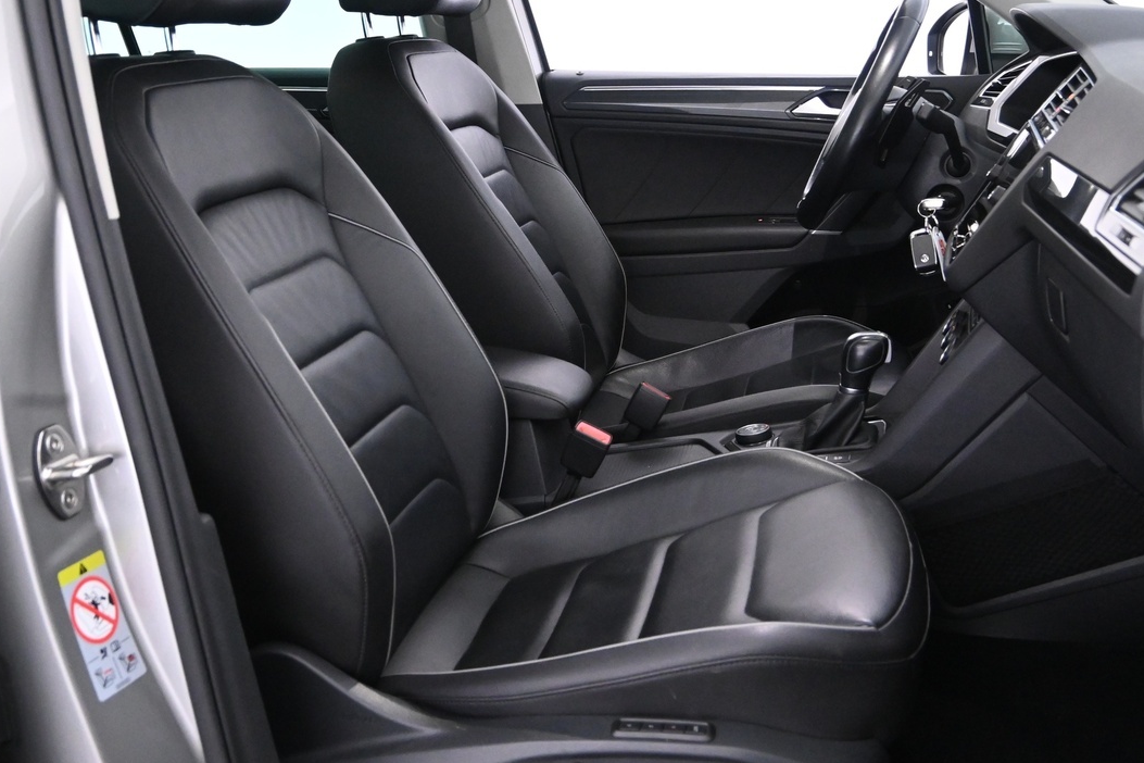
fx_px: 1283
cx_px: 535
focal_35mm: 40
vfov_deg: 33.1
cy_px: 361
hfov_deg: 48.0
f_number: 3.5
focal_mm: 17.5
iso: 3200
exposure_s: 1/40
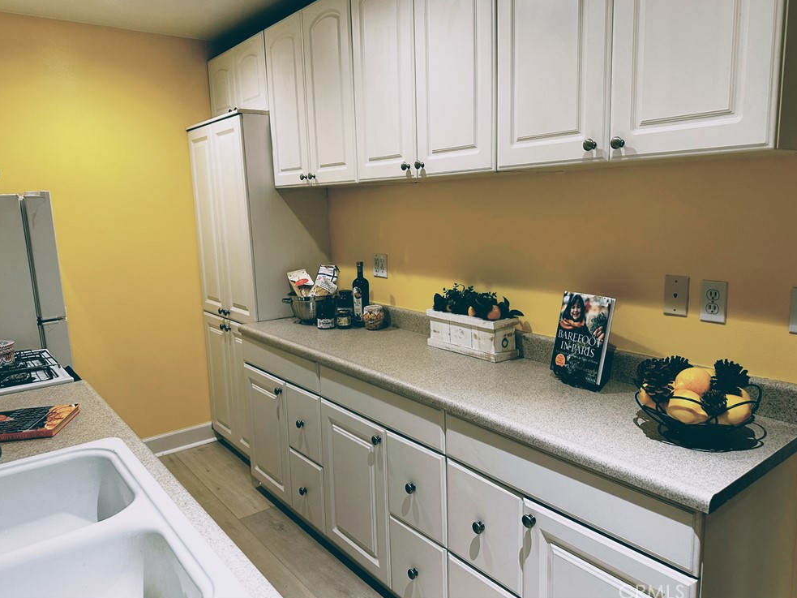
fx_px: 576
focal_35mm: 25
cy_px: 292
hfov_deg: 69.4
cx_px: 400
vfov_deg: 54.9
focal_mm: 6.86
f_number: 1.78
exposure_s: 1/60
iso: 125
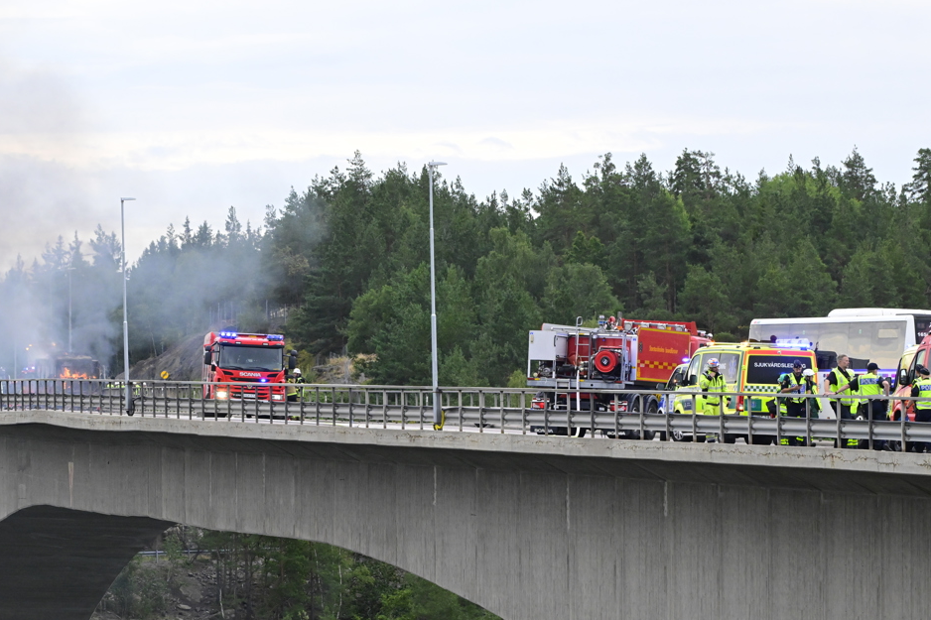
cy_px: 432
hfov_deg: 7.9
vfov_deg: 5.3
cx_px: 479
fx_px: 6748
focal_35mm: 261
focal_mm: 180
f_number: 9
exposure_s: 1/2000
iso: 2000
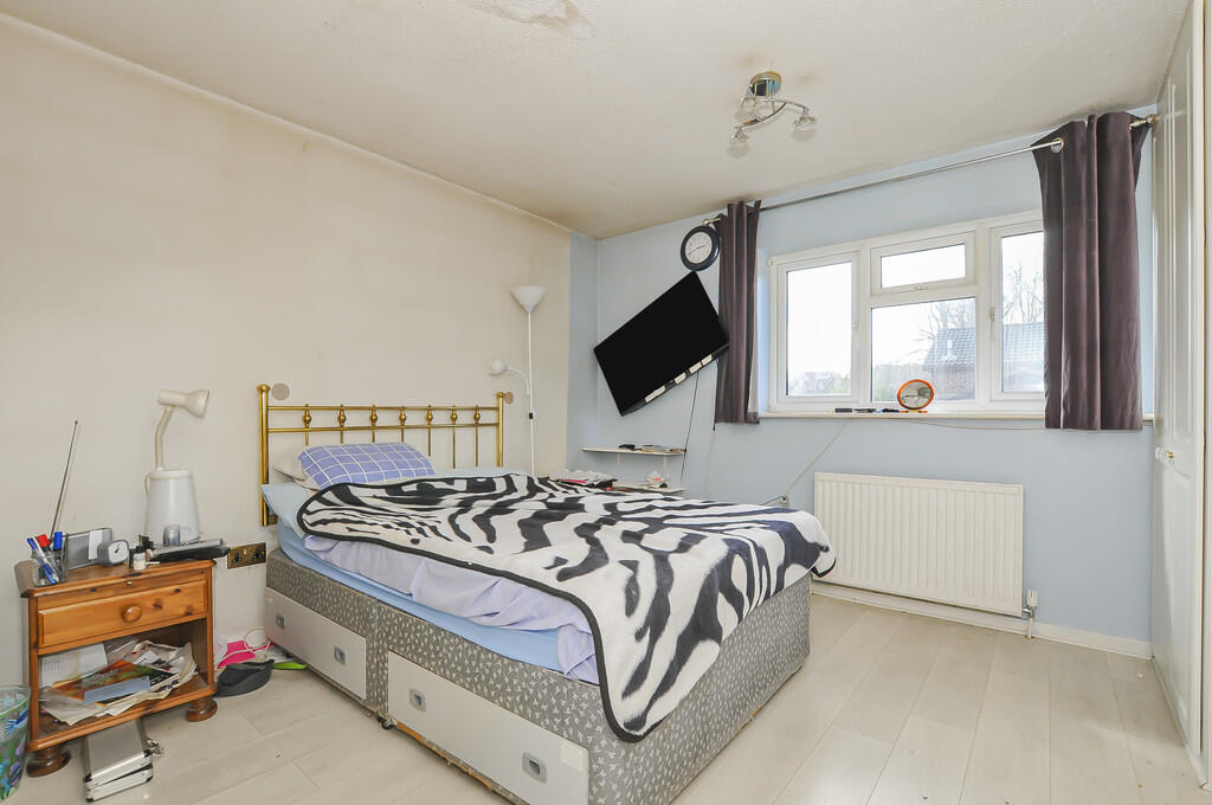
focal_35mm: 15
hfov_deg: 100.5
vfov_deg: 77.2
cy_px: 402
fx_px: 504
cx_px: 606
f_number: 13
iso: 400
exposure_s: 1/15
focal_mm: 10
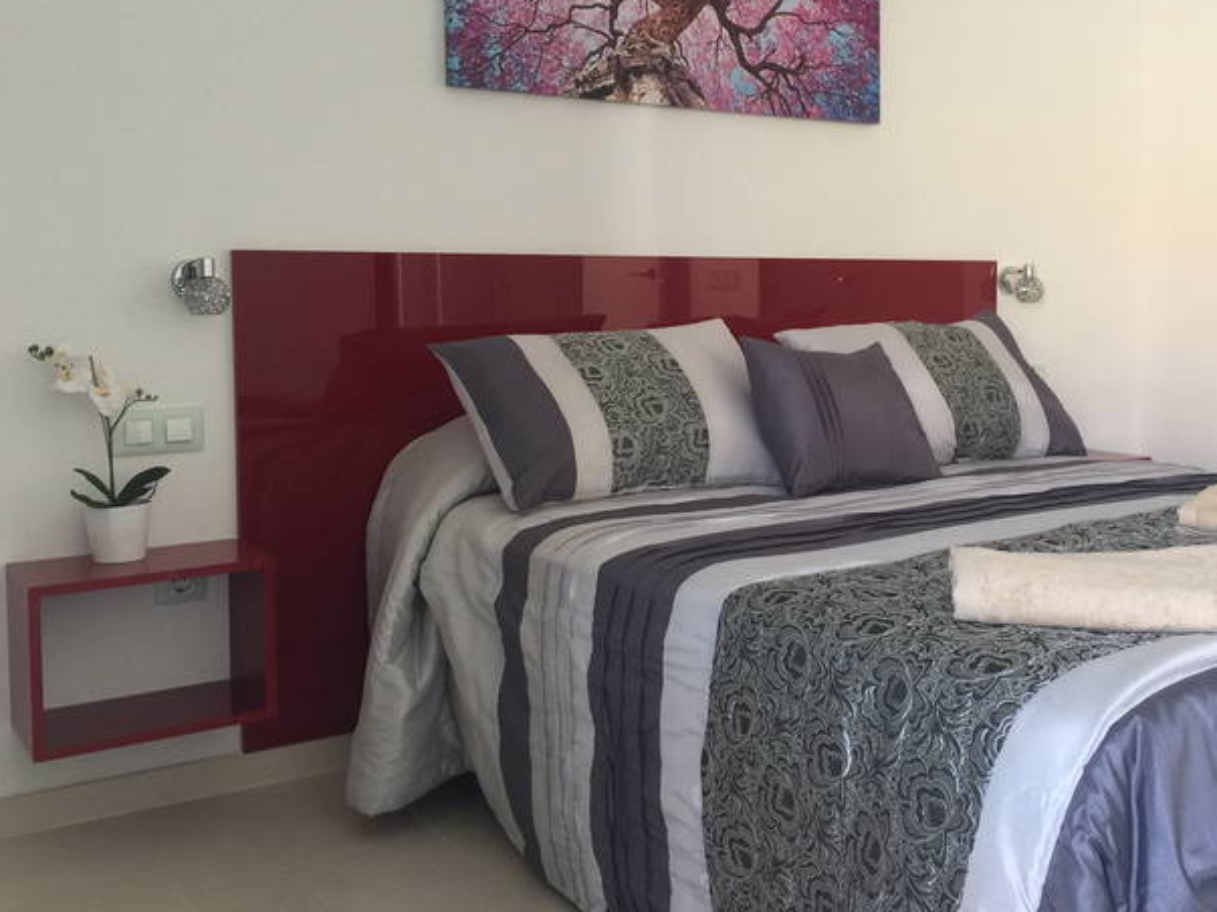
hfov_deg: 48.4
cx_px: 787
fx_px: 1336
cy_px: 379
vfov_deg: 37.6
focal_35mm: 38
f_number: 2.2
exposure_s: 1/17
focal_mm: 4.15
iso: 50
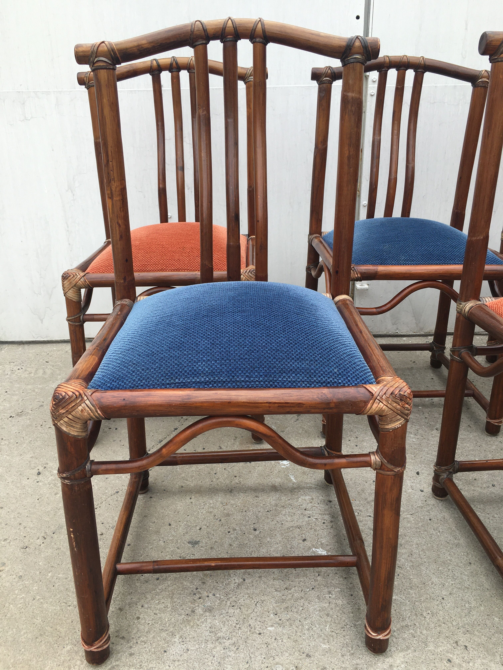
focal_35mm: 29
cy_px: 335
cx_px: 252
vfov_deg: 61.7
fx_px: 562
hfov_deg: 48.2
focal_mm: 4.15
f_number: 2.2
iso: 25
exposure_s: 1/368
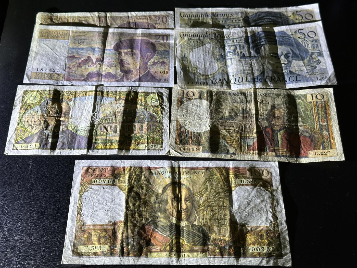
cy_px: 134
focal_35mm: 48
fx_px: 495
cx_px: 178
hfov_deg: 39.7
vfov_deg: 30.3
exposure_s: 1/50
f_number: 1.78
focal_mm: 6.86
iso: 80
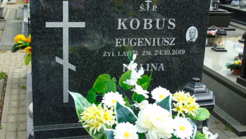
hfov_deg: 40.6
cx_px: 122
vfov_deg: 23.5
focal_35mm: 51
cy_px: 66
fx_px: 333
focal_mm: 8.2
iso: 80
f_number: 4.1
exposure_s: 1/400
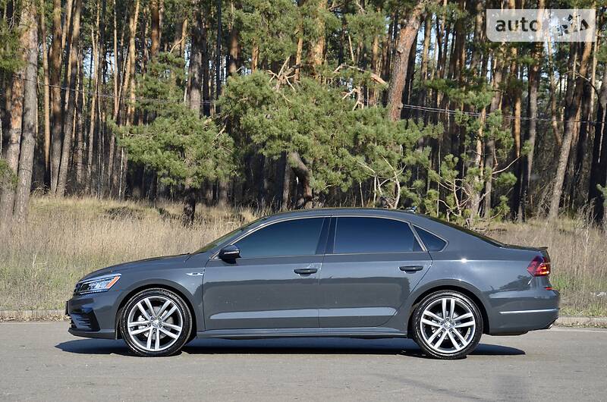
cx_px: 304
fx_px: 1767
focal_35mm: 105
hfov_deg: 19.5
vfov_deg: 13.0
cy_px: 201
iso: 160
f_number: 8
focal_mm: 70
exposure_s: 1/250
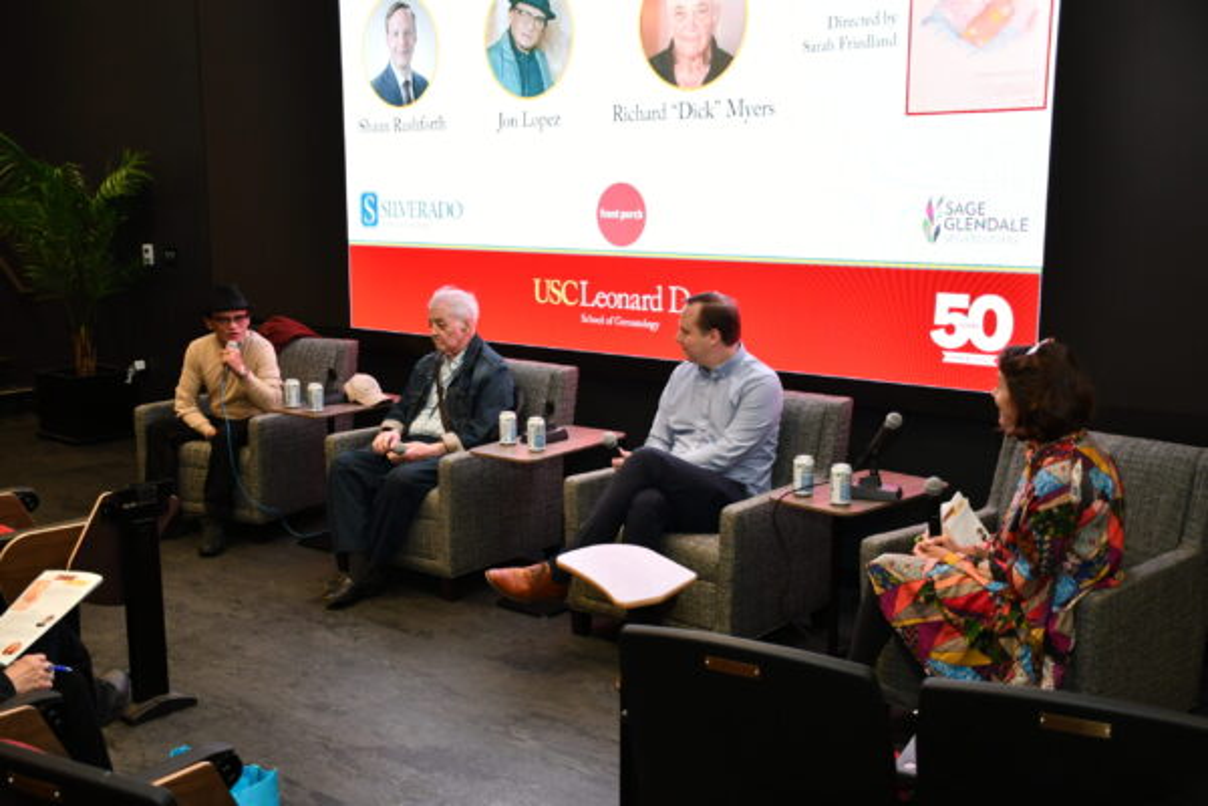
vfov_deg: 34.2
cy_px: 403
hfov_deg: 49.6
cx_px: 604
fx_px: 1309
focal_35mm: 39
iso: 560
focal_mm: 26
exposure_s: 1/60
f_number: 4
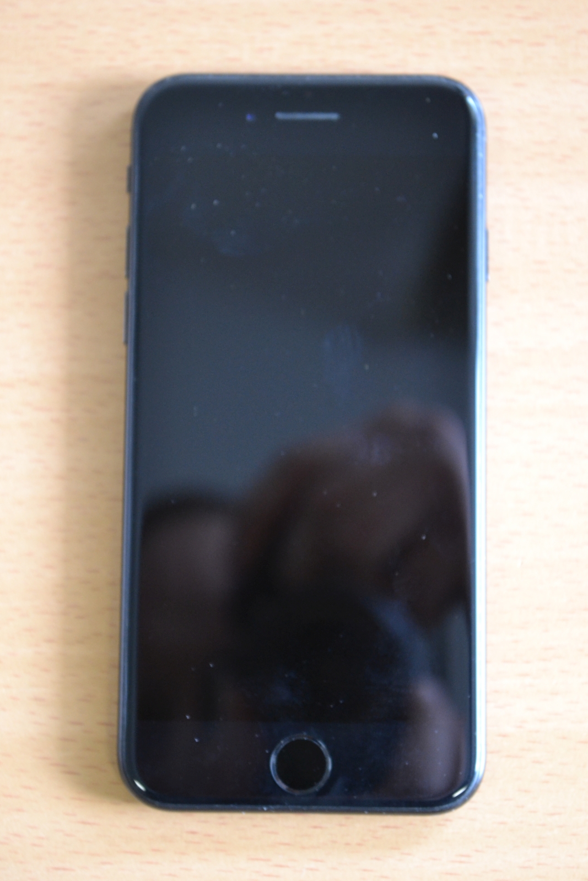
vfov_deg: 24.6
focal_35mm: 82
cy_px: 440
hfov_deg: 16.6
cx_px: 294
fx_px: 2021
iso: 1600
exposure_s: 1/15
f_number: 5.6
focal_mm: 55
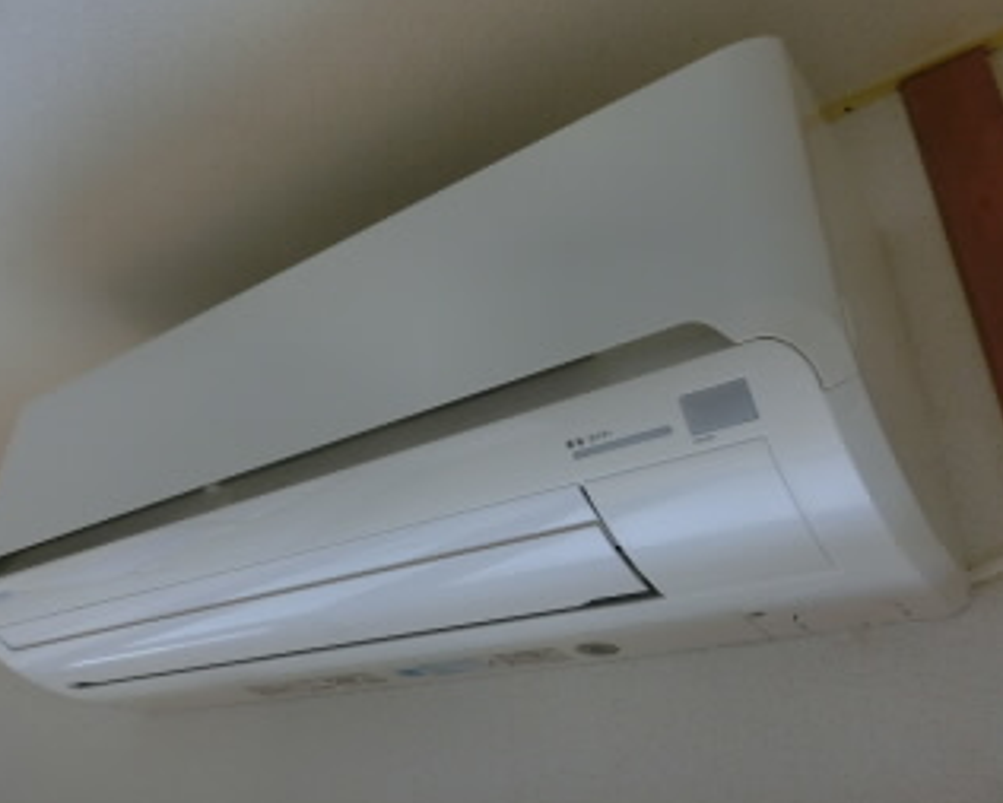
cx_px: 486
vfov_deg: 53.2
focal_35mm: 27
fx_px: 802
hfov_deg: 64.0
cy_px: 403
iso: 400
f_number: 2.8
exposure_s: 1/80
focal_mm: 5.4
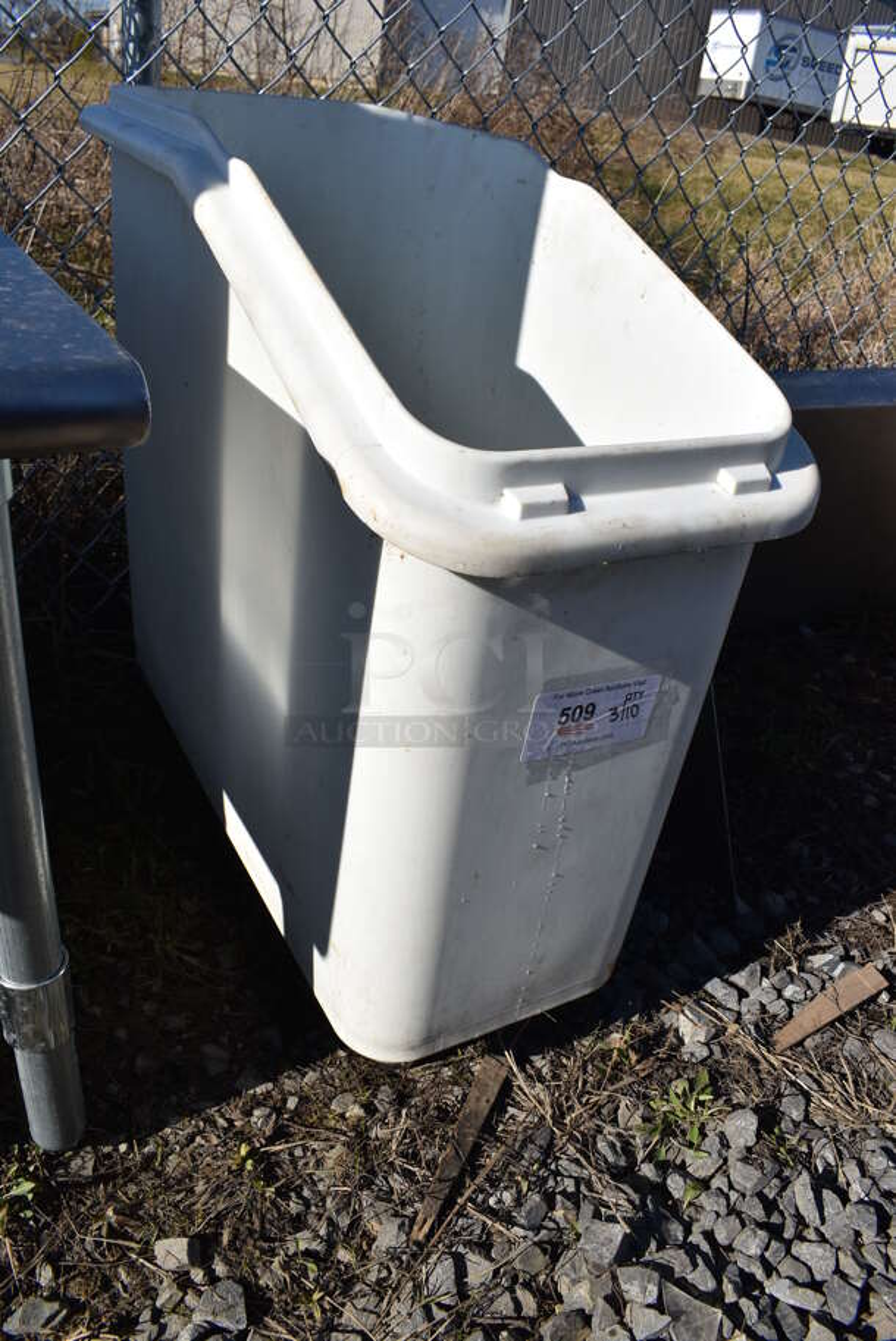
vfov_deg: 67.3
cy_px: 670
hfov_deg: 48.0
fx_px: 1006
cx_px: 448
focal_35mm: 27
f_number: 9
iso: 100
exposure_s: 1/320
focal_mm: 18
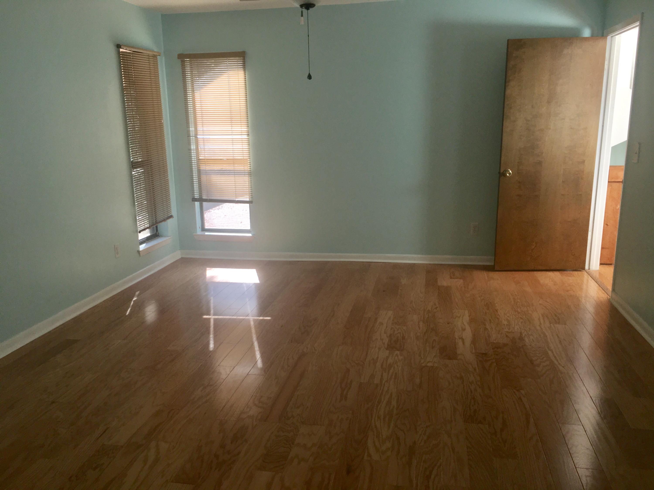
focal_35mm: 29
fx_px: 548
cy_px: 245
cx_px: 327
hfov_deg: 61.7
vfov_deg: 48.2
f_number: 2.2
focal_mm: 4.15
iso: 25
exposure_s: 1/30
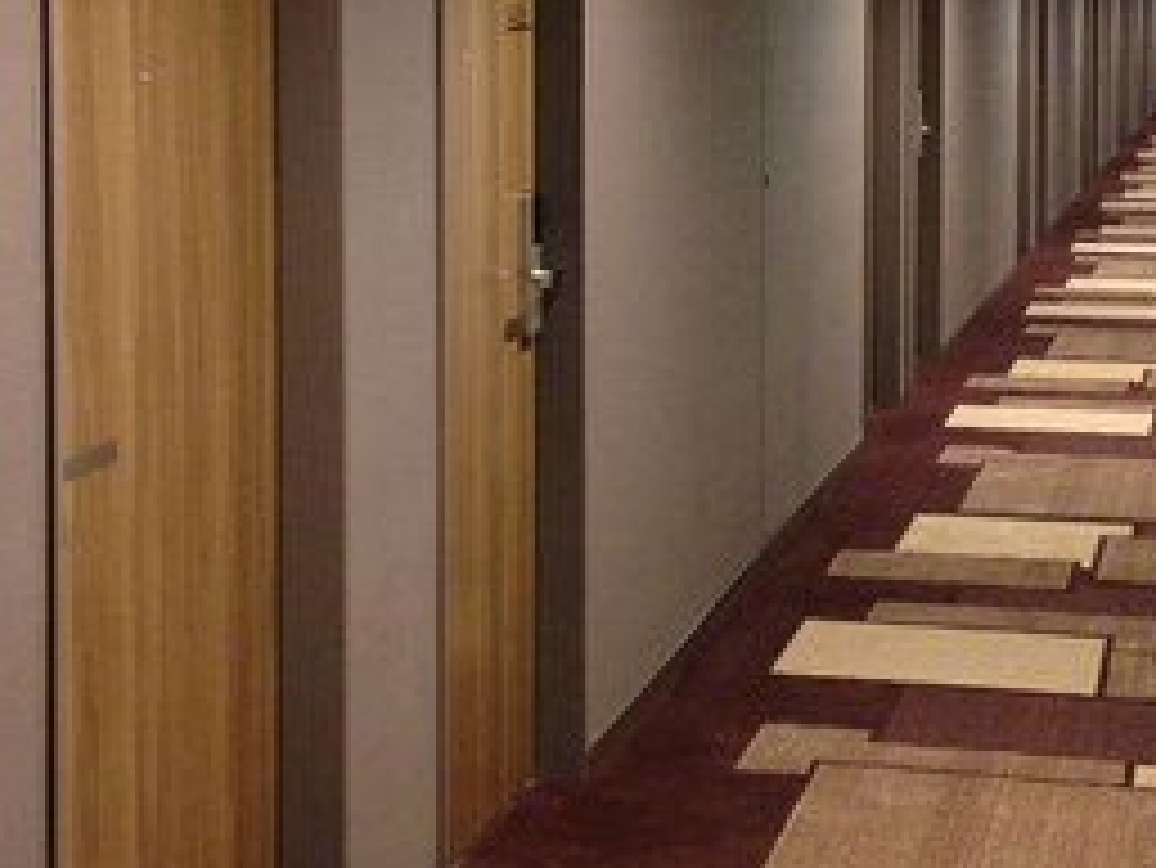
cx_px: 693
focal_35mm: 77
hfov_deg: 25.3
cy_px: 126
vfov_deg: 18.9
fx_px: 2573
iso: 250
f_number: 2.4
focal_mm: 4.12
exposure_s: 1/20
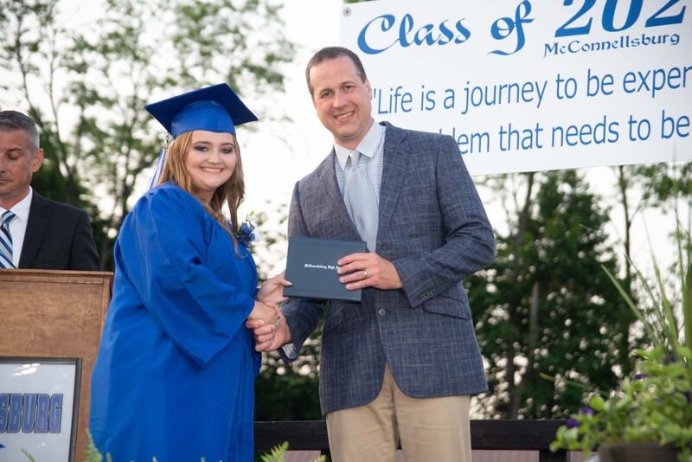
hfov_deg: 17.6
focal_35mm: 116
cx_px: 346
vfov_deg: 11.8
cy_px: 231
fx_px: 2230
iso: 800
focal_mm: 116
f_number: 7.1
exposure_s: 1/60
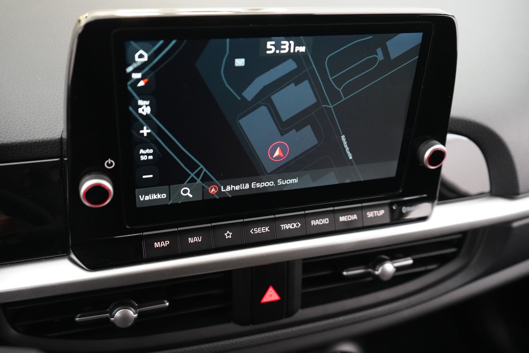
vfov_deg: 38.9
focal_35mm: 34
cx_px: 264
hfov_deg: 55.8
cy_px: 176
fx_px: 500
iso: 10000
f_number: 4
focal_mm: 34
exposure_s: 1/60
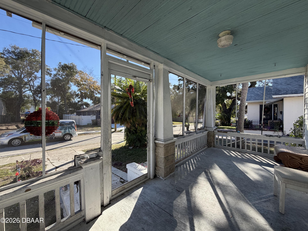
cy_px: 116
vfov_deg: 85.7
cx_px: 154
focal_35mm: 14
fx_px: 125
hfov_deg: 102.1
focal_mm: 2.22
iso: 64
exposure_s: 1/502
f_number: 2.2
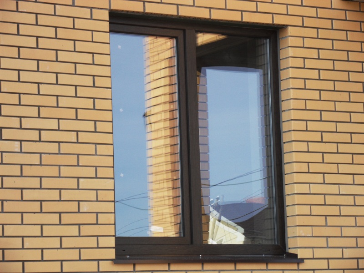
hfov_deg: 13.2
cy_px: 136
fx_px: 1577
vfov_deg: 9.9
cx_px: 182
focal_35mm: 150
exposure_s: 1/180
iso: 100
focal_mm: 26.3
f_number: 5.8
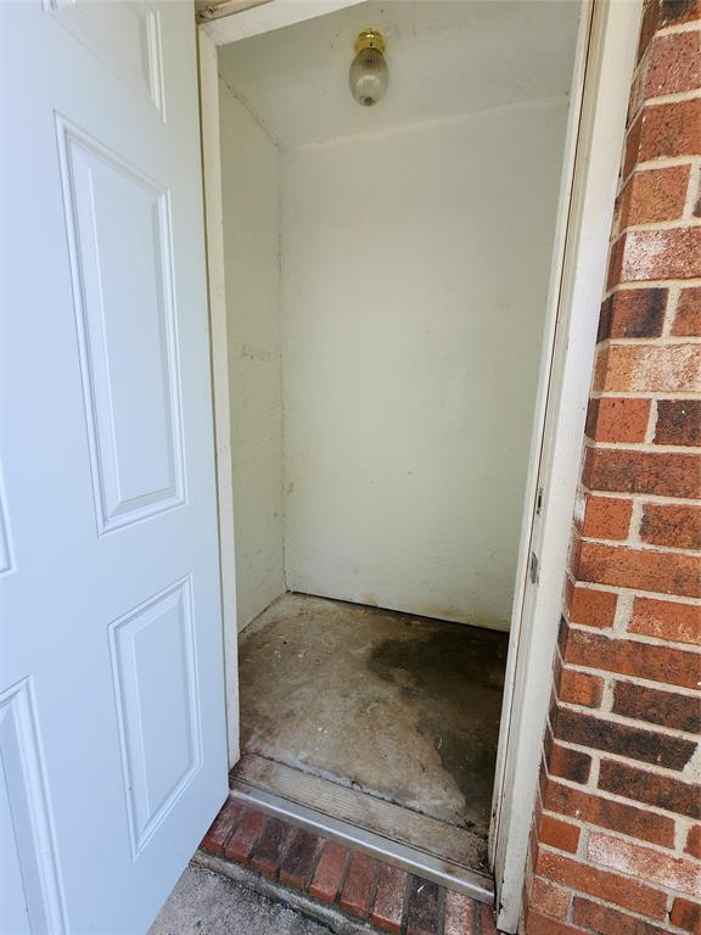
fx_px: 351
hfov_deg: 89.9
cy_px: 468
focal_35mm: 13
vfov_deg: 106.2
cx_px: 350
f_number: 2.2
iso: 64
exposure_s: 1/120
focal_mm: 2.2
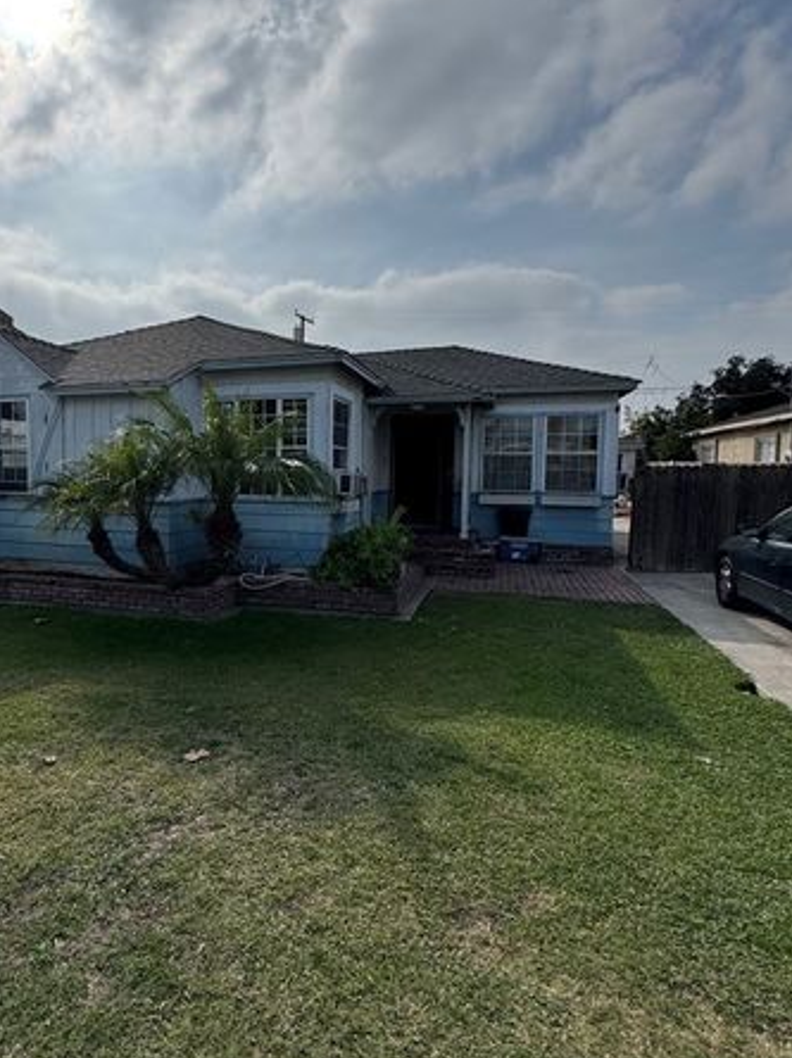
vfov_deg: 79.0
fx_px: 642
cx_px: 247
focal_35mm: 21
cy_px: 508
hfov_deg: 61.4
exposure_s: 1/3906
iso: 40
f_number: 2.2
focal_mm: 2.22
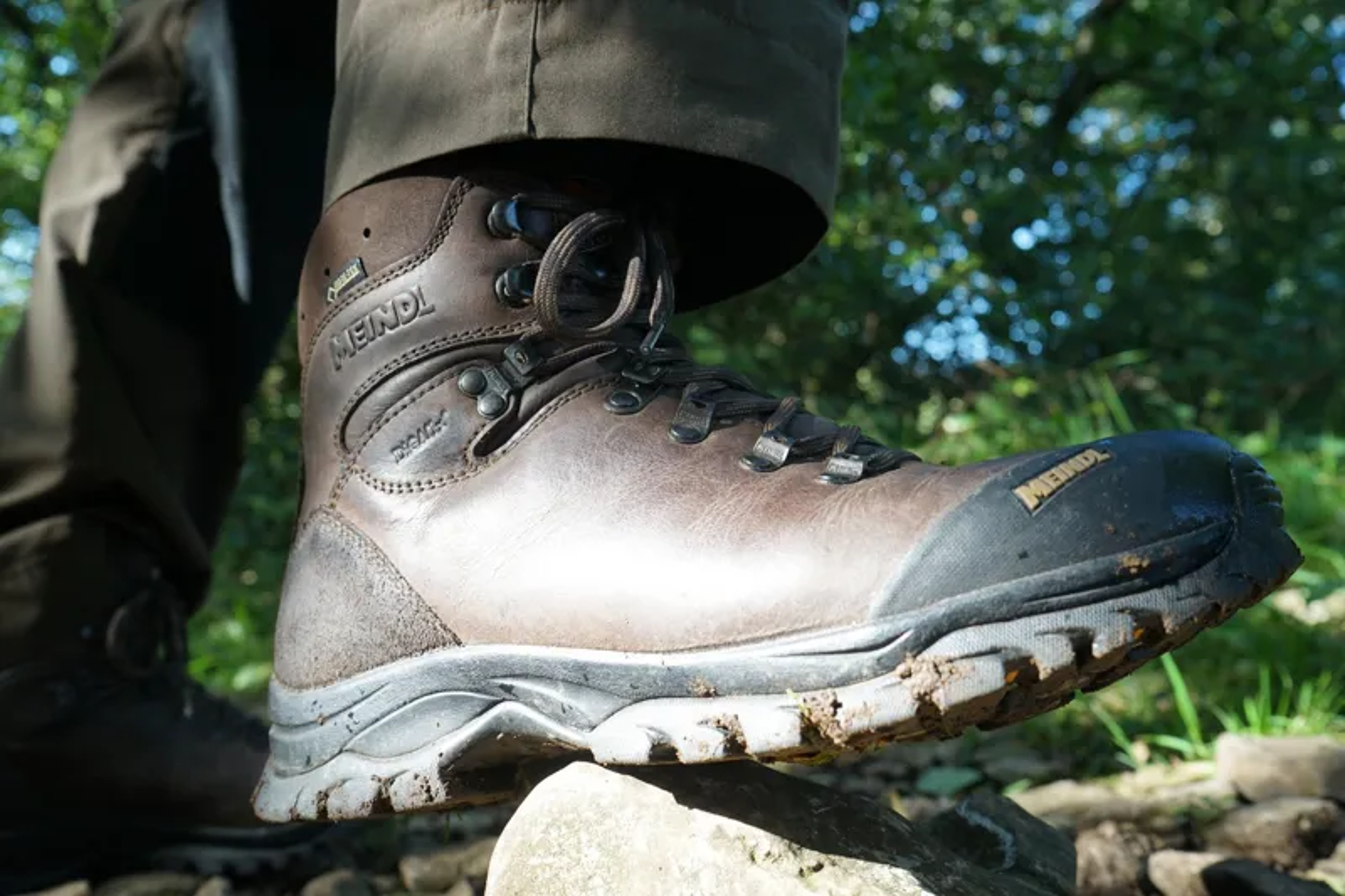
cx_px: 672
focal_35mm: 32
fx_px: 1195
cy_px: 448
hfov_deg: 58.7
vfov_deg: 41.1
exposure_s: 1/50
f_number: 8
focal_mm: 32
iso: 400
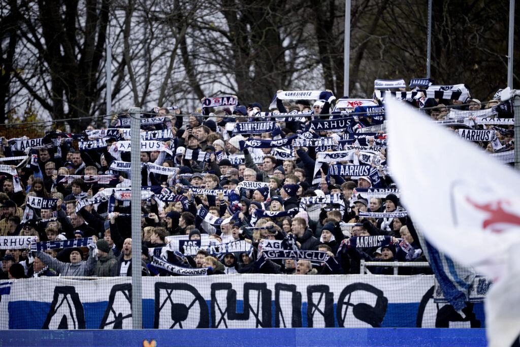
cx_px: 260
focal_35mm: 400
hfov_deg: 5.2
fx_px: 5778
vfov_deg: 3.4
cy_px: 174
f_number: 2.8
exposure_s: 1/800
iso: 1000
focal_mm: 400
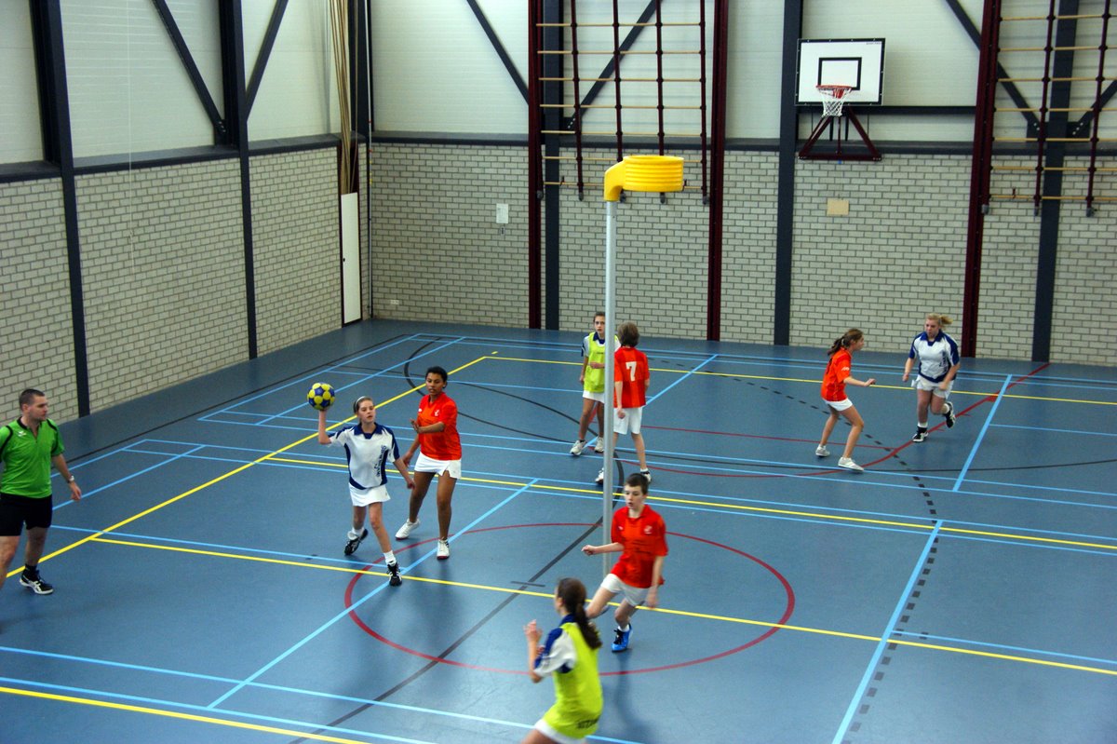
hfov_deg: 37.9
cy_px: 372
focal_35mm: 52
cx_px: 558
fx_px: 1628
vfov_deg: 25.7
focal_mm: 35
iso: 800
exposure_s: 1/100
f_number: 5.6
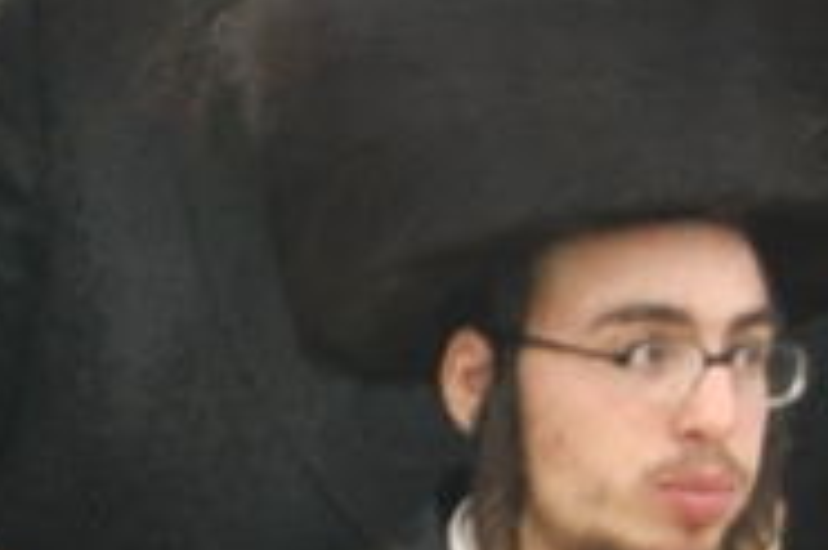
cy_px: -78
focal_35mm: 1416
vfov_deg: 1.0
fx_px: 32533
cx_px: -1052
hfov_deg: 1.5
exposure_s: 1/50
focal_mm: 125
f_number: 5
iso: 1000
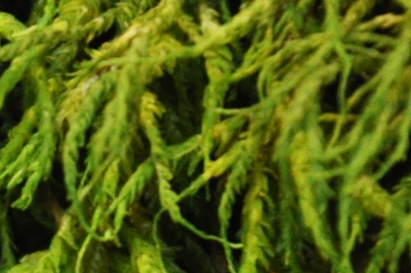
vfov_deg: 1.4
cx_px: -265
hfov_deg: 2.1
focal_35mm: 985
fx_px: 11228
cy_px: 267
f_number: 5.6
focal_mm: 105
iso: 1100
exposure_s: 1/50
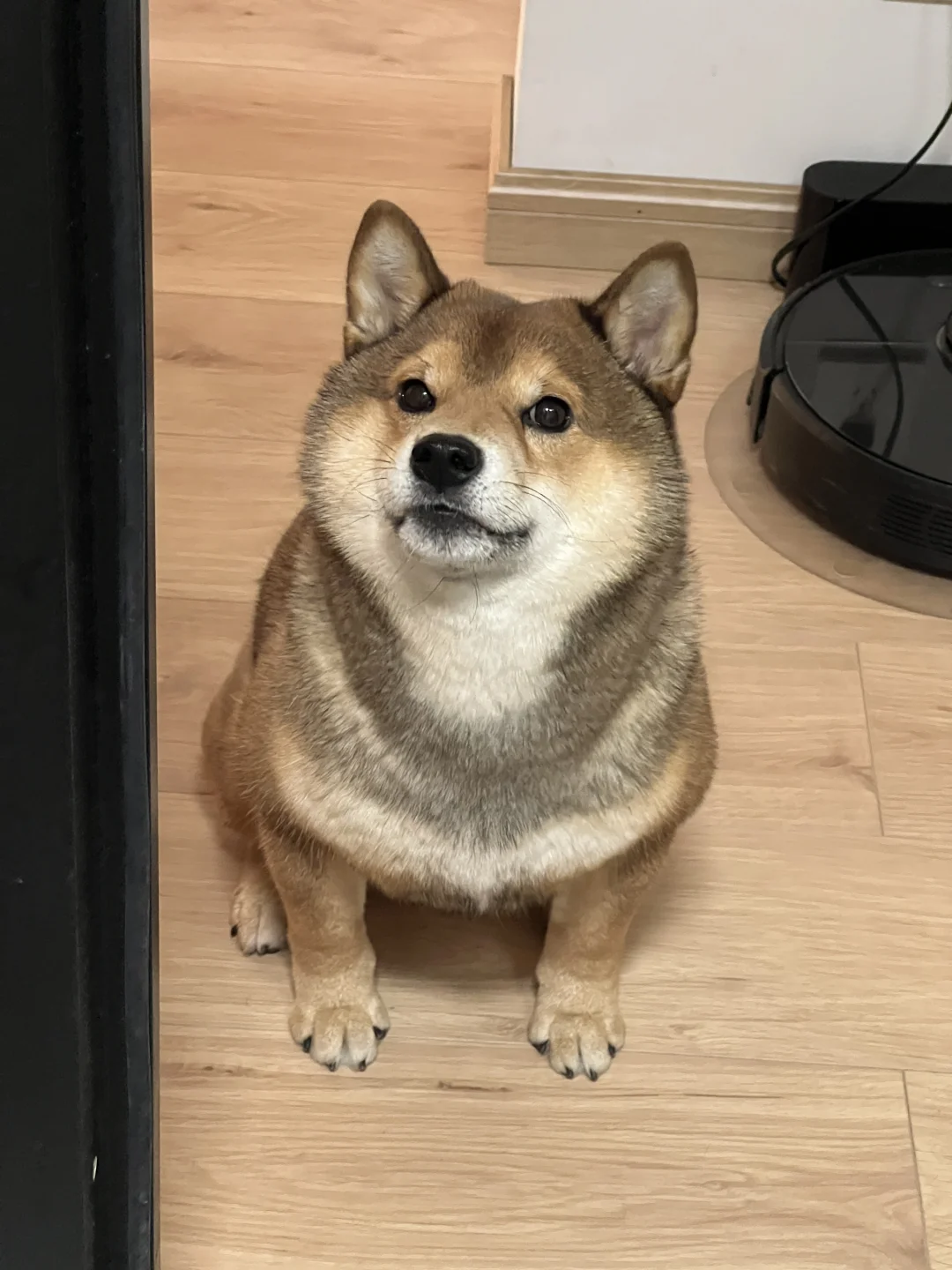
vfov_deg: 25.3
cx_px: 476
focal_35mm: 77
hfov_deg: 19.1
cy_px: 635
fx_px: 2824
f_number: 2.8
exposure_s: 1/36
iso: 1000
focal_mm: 9
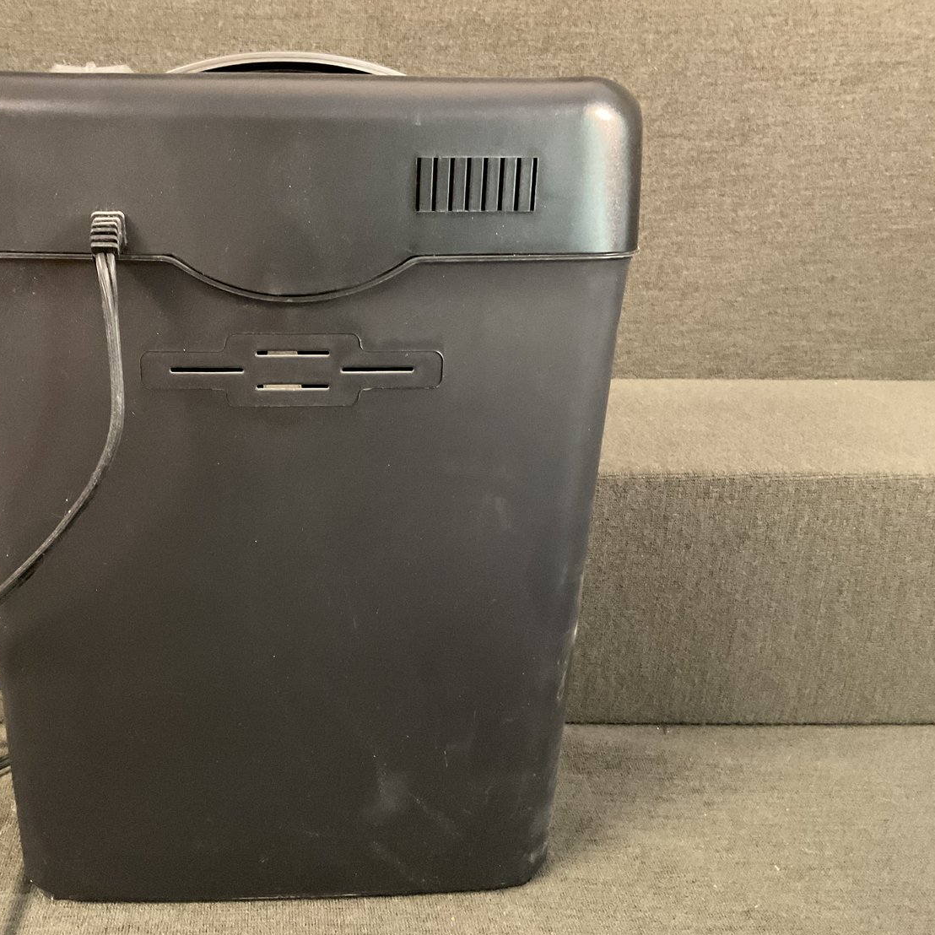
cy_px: 478
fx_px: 1070
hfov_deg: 46.5
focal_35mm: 35
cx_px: 315
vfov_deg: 47.2
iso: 500
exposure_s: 1/24
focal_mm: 3
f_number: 1.8
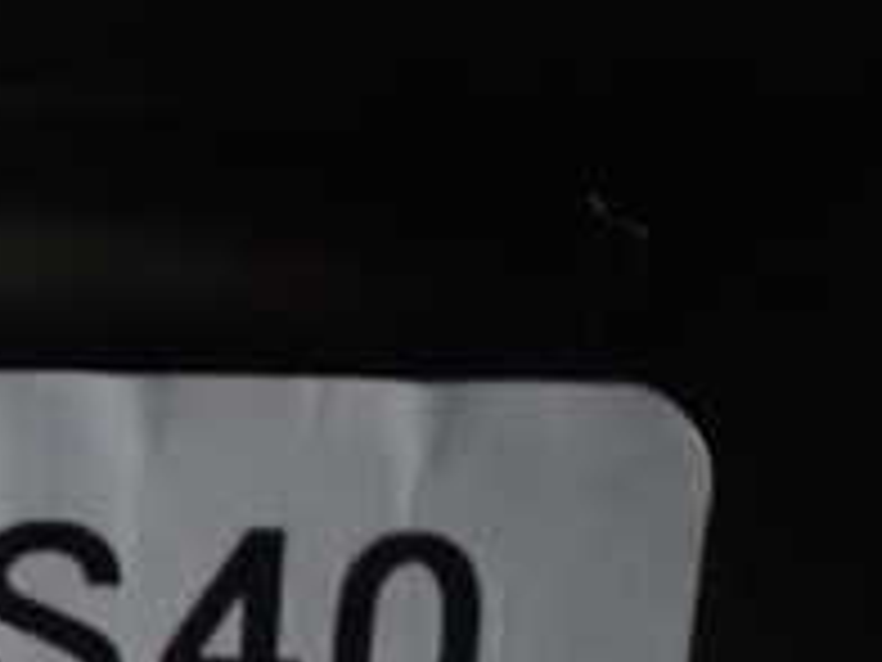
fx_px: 2344
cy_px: 892
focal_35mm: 92
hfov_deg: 19.6
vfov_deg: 15.2
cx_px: -270
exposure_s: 1/25
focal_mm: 5.4
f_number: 2.3
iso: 1600
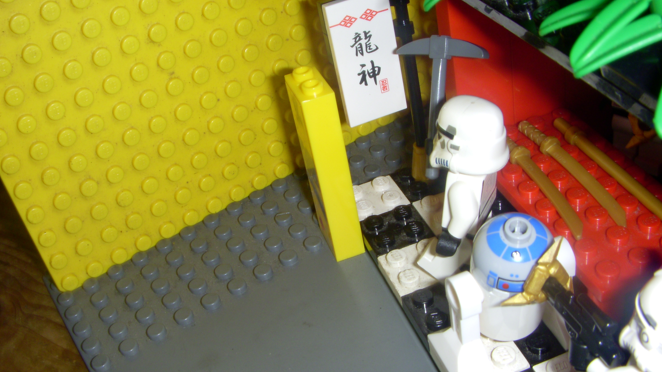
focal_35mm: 42
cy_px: 212
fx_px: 737
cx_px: 329
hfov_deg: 48.4
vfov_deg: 28.3
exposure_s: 1/30
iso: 100
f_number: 6.6
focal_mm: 6.3
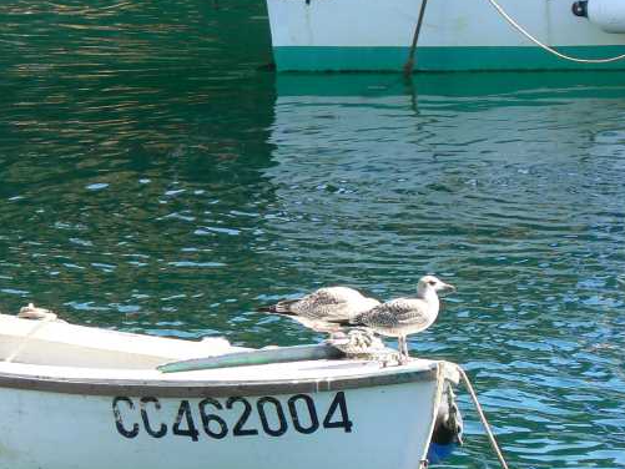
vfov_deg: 3.5
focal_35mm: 426
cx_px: 141
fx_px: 7693
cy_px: 265
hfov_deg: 4.6
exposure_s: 1/160
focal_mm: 39.5
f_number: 5.6
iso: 80
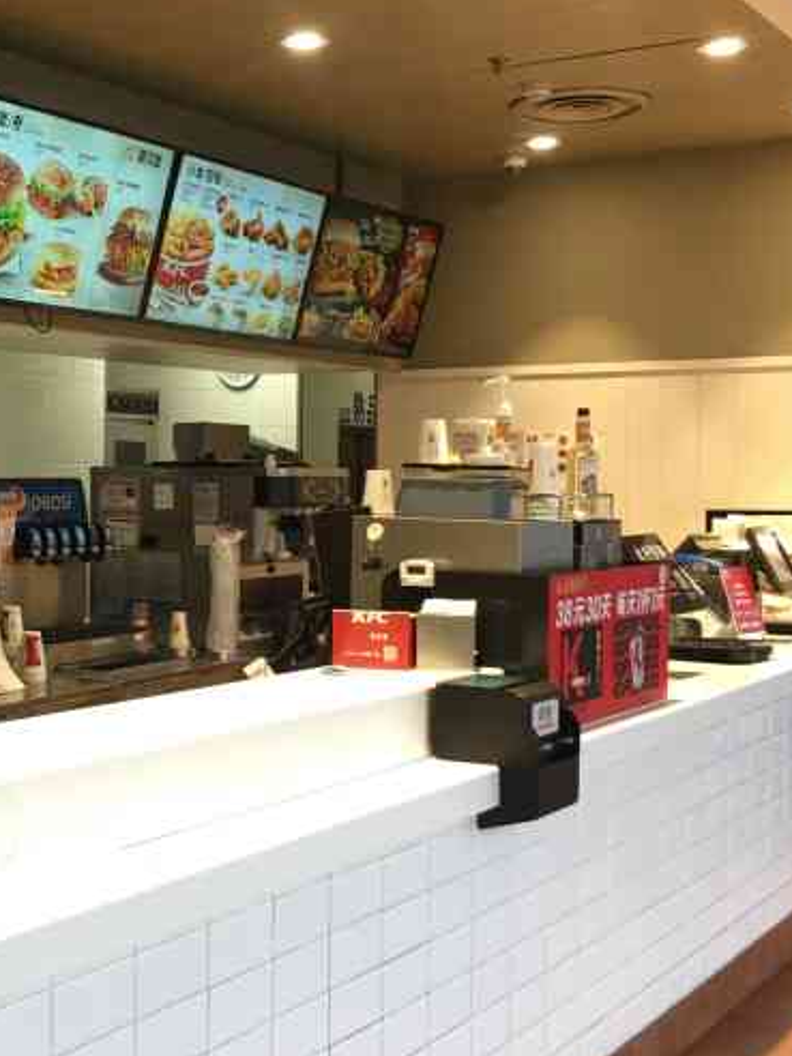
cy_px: 533
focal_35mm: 55
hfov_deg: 26.1
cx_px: 157
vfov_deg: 34.9
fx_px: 1678
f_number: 2.2
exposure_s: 1/17
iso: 32
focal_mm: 4.15
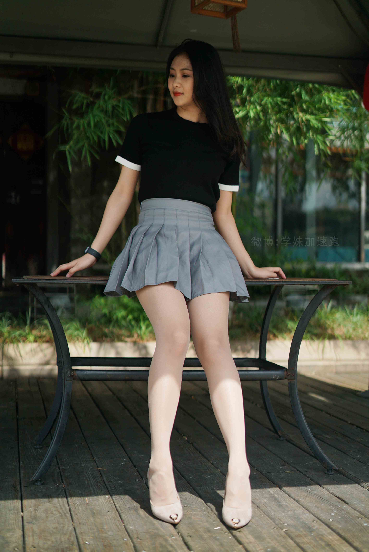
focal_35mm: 50
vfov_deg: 39.6
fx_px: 768
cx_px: 184
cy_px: 276
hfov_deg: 27.0
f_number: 1.8
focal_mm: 50
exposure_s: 1/8000
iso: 200
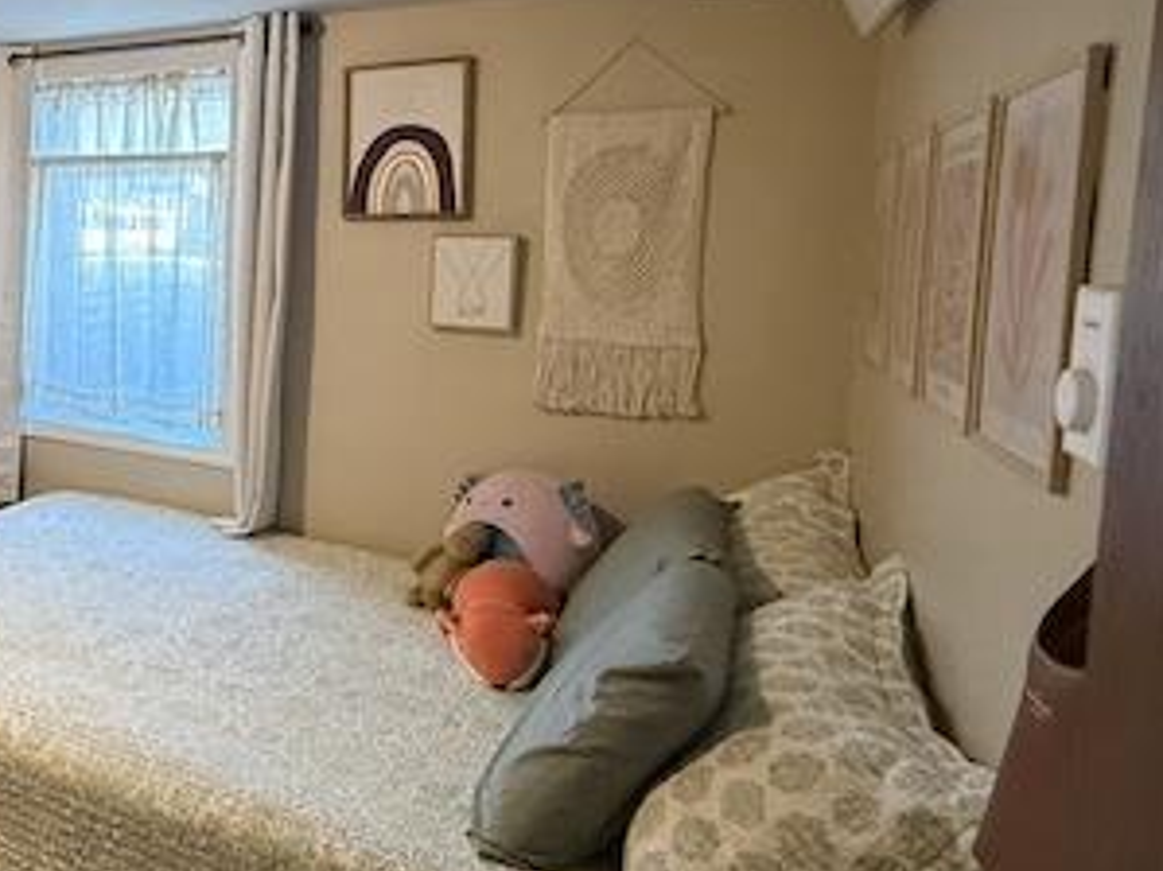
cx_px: 4
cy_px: 292
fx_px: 1008
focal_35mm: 30
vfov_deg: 46.1
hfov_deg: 49.2
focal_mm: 2.22
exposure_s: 1/60
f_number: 2.2
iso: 640
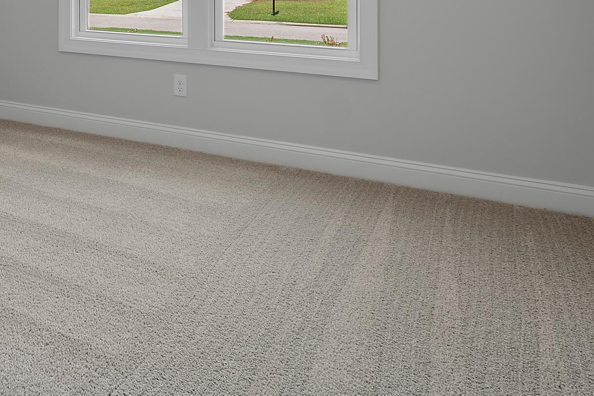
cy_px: -12
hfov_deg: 45.8
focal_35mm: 37
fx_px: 611
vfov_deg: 32.6
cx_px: 37
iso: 100
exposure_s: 1/13
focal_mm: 10
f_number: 5
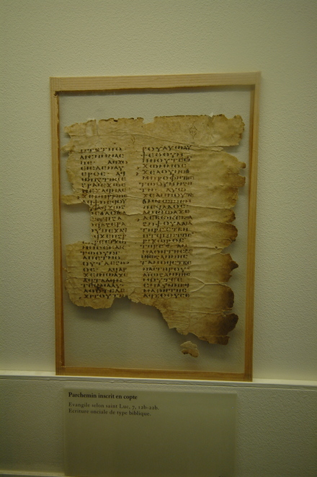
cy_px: 238
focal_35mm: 21
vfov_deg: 81.2
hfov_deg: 59.4
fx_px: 278
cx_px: 158
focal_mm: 14
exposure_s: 1/8
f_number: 5
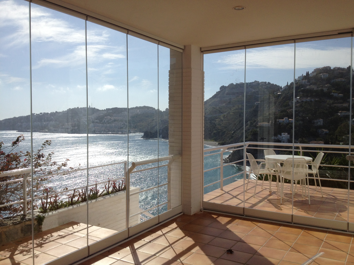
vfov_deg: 40.7
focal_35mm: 35
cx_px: 177
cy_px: 132
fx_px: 358
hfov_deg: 52.6
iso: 64
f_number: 2.4
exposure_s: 1/4608
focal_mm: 4.28
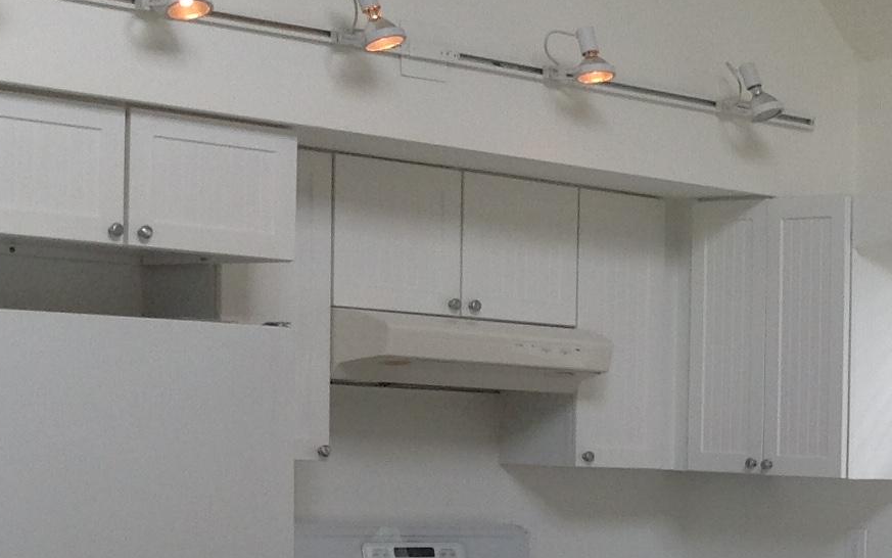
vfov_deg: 11.8
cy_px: 592
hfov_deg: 17.8
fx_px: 2675
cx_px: 1145
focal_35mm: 110
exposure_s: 1/40
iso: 50
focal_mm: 4.28
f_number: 2.4
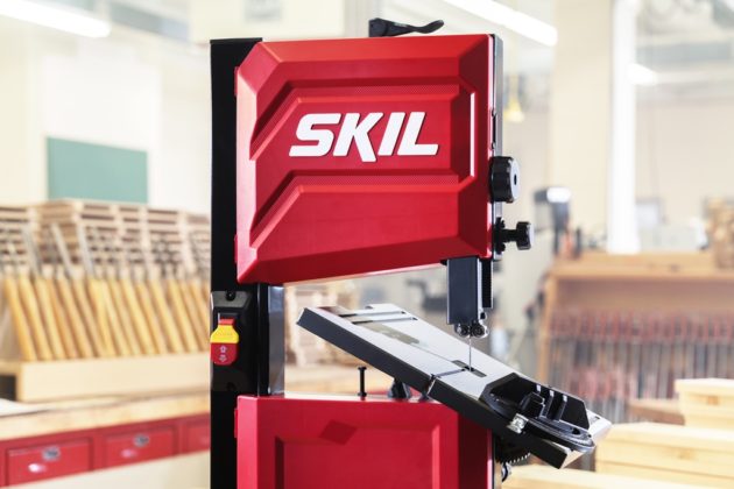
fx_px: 1509
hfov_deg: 27.3
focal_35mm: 74
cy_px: 244
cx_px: 367
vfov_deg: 18.4
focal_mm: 74
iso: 1600
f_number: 5.6
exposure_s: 1/160
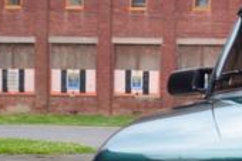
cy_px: 162
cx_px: 370
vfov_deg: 10.9
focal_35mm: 124
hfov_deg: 15.2
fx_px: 833
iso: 180
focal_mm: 22
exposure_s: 1/200
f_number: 4
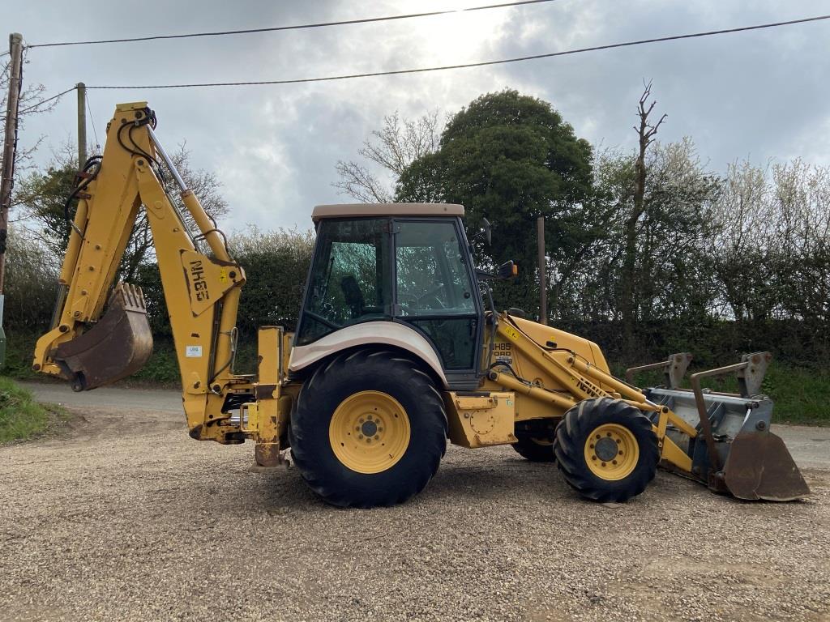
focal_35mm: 26
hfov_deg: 67.3
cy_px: 311
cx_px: 415
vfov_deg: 53.1
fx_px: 623
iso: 32
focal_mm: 4.25
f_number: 1.8
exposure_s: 1/1754
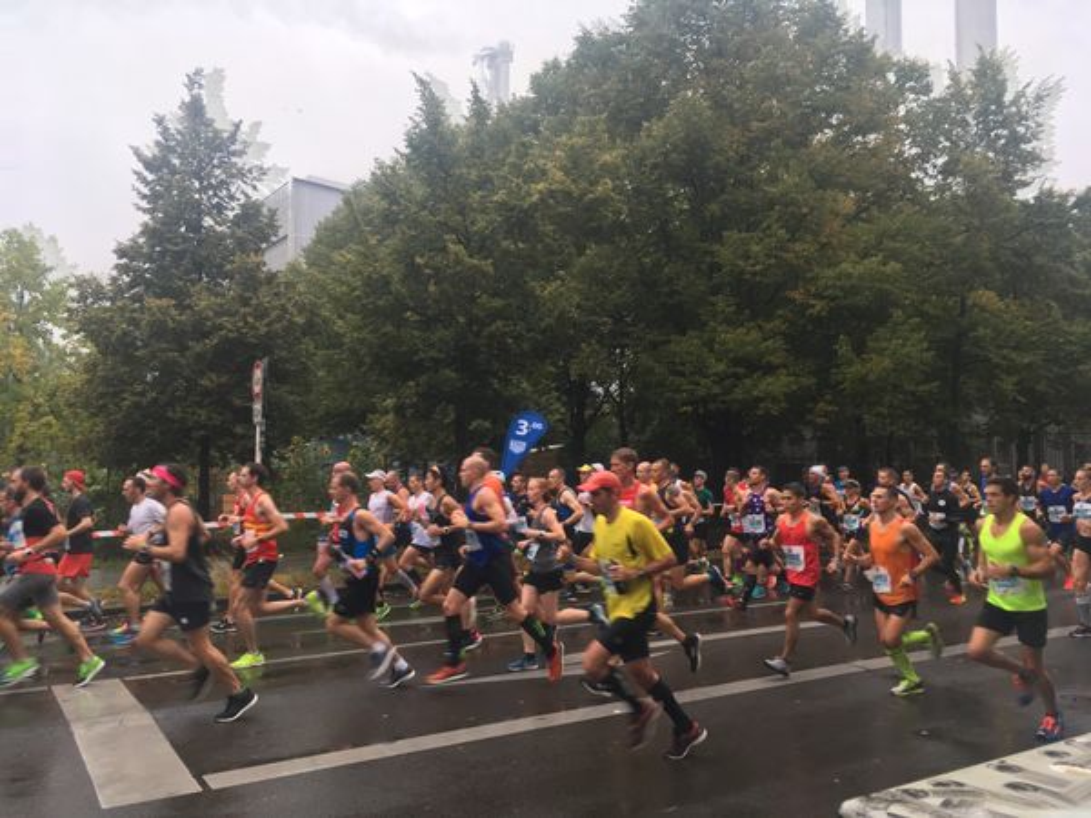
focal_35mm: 29
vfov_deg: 48.2
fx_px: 914
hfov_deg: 61.7
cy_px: 409
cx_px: 546
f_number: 2.2
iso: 40
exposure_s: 1/100
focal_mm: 4.15
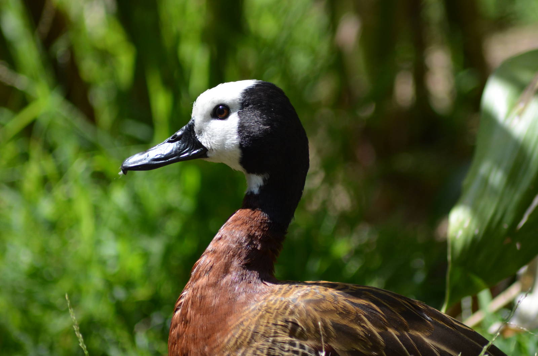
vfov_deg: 3.3
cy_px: 178
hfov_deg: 4.9
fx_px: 6264
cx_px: 269
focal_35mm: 420
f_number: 5.3
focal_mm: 280
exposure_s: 1/1000
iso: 640
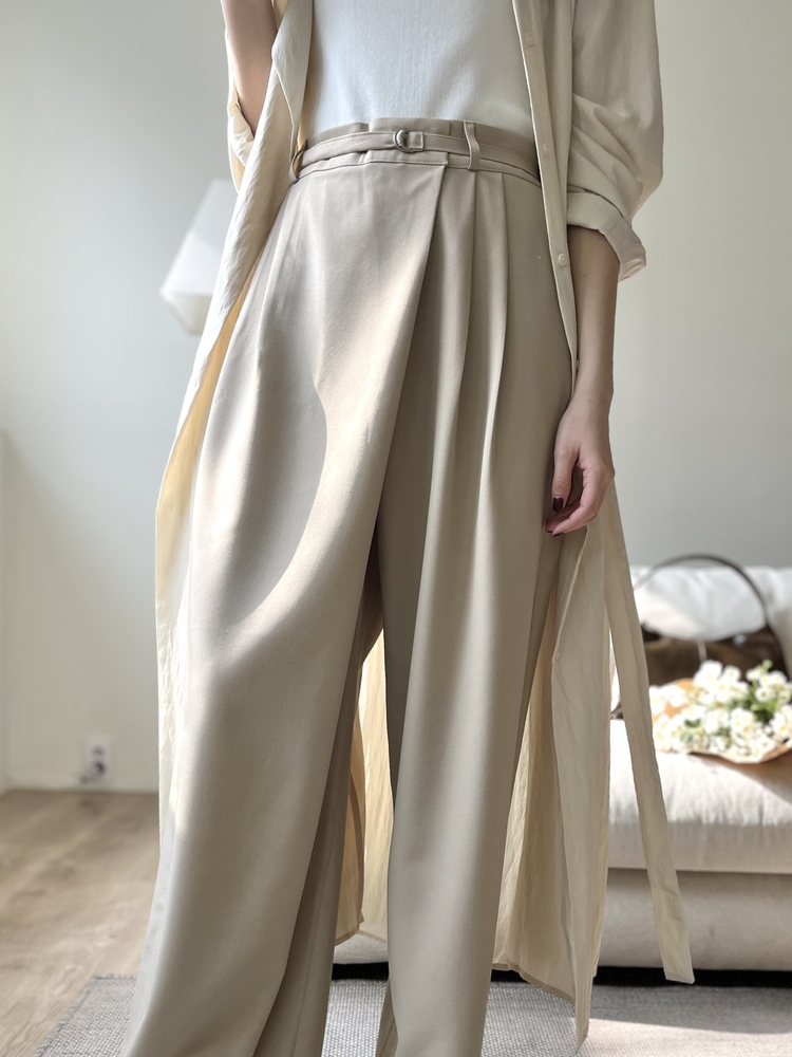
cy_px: 528
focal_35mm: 26
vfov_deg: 67.3
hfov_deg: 53.1
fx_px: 793
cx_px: 396
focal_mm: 5.1
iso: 50
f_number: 1.6
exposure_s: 1/428
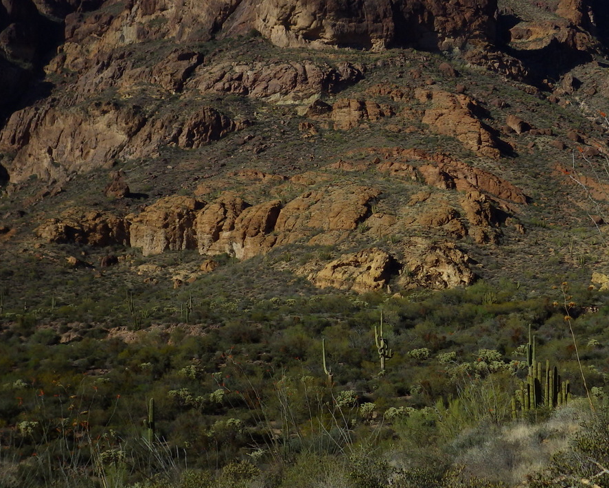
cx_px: 330
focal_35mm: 44
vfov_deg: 34.2
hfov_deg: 42.0
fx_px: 793
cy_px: 232
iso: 125
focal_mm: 4.5
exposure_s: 1/500
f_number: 7.9
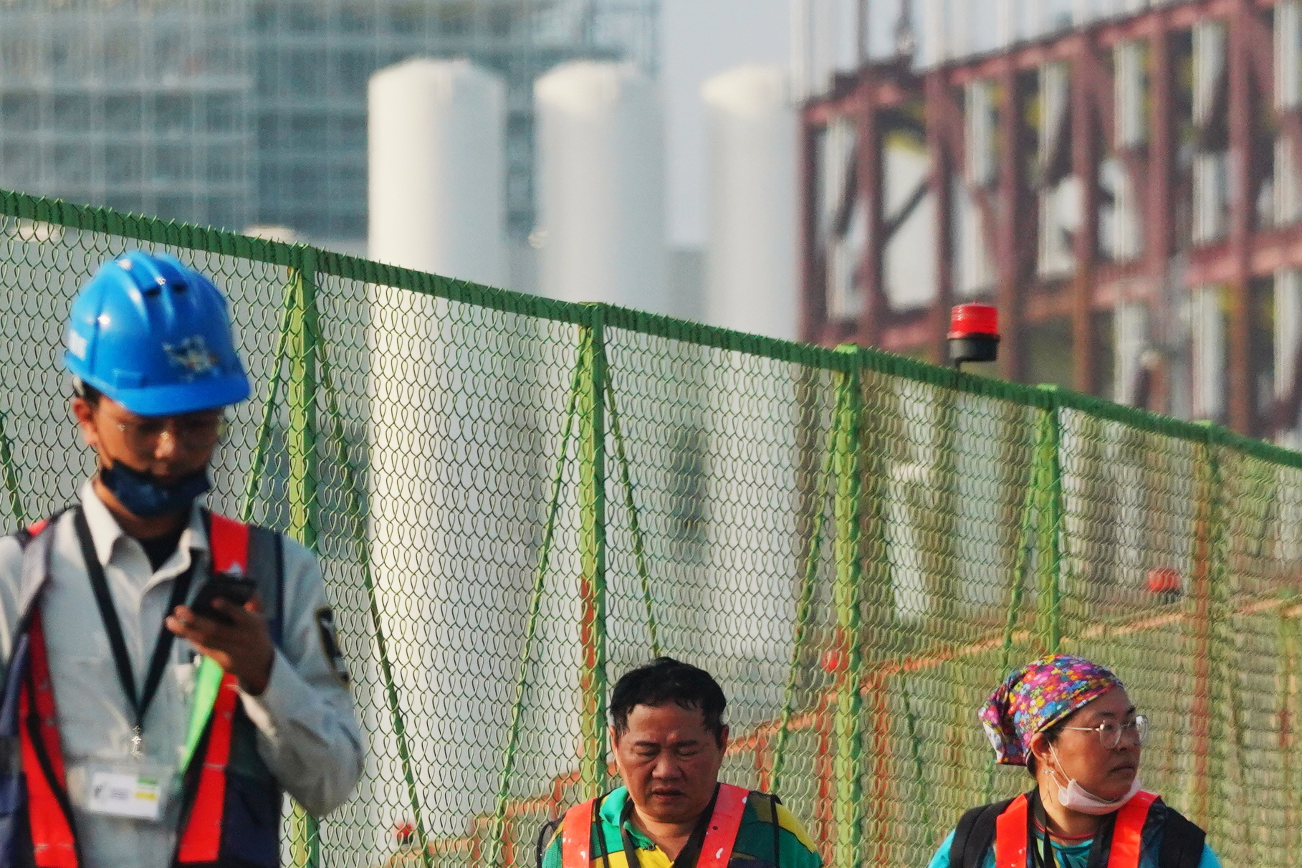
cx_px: 831
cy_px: 841
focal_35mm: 581
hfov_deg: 3.5
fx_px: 21009
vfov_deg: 2.4
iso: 500
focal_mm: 177
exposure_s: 1/800
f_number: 5
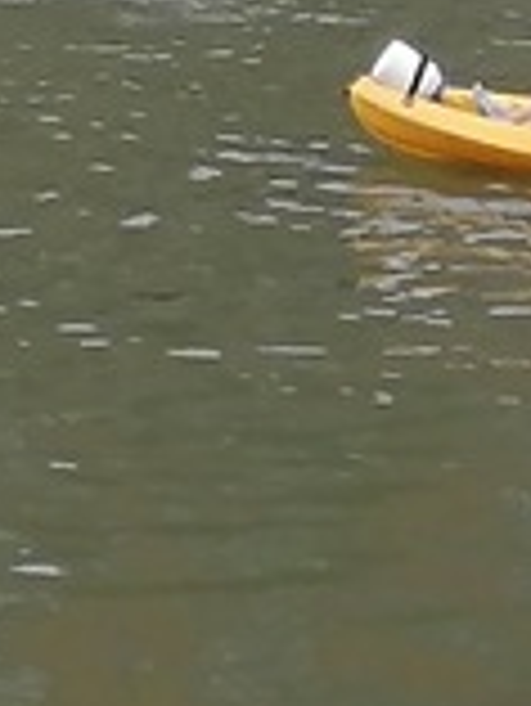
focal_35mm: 314
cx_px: -482
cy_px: -411
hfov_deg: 4.7
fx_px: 6414
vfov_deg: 6.2
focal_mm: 3.62
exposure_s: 1/825
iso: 50
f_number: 1.8
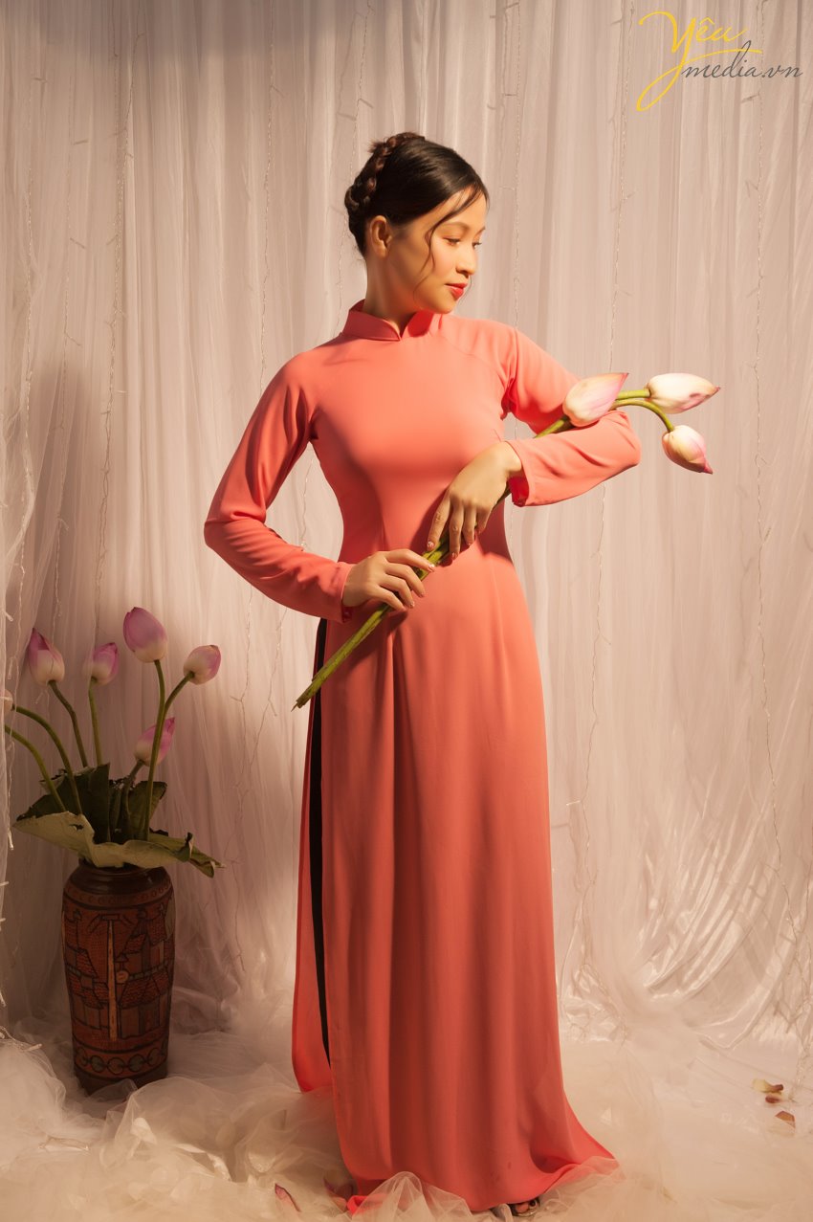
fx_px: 1695
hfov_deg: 27.0
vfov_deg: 39.6
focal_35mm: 50
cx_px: 406
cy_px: 611
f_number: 5
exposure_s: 1/125
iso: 250
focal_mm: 50
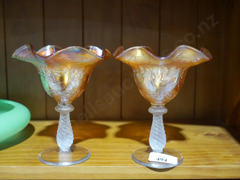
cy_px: 90
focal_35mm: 40
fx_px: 277
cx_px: 120
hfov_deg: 46.8
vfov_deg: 36.0
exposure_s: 1/60
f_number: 4.4
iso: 1600
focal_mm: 20
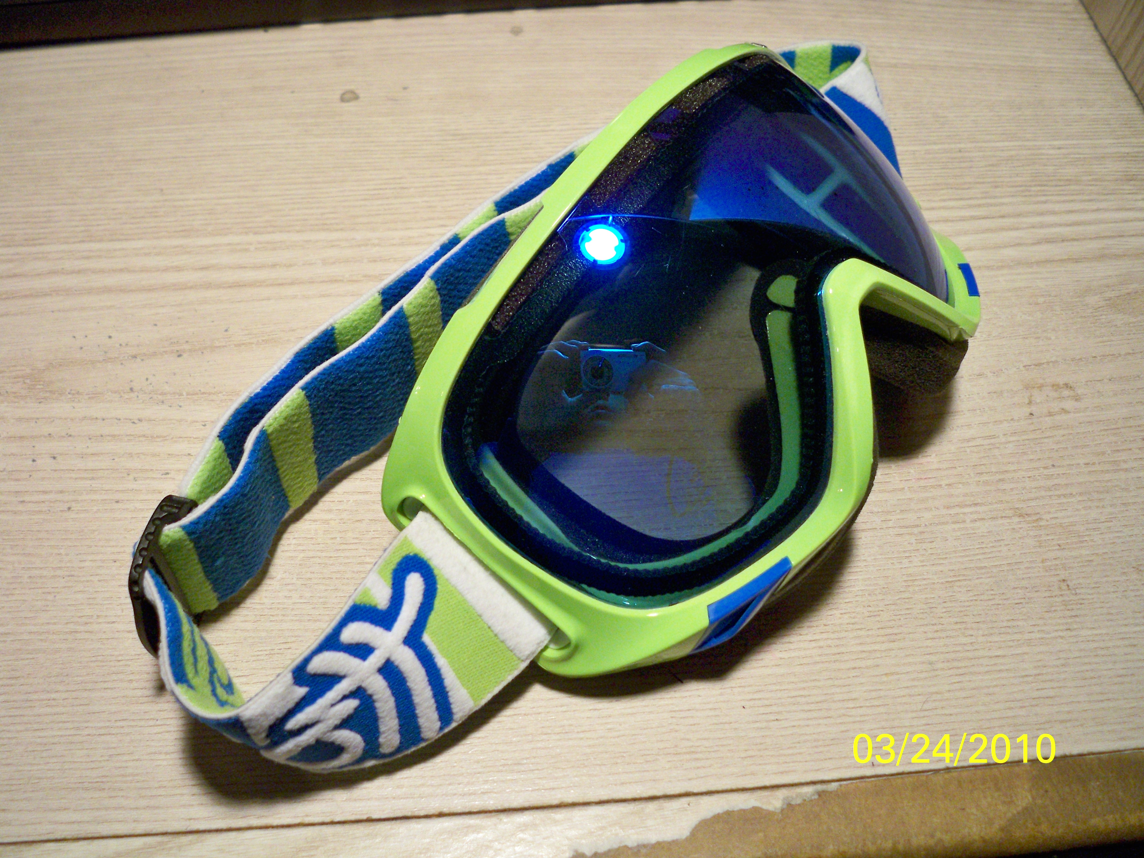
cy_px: 429
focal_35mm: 35
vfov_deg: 40.7
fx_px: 1157
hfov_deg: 52.6
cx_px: 572
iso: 250
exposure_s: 1/60
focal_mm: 6.3
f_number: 3.1
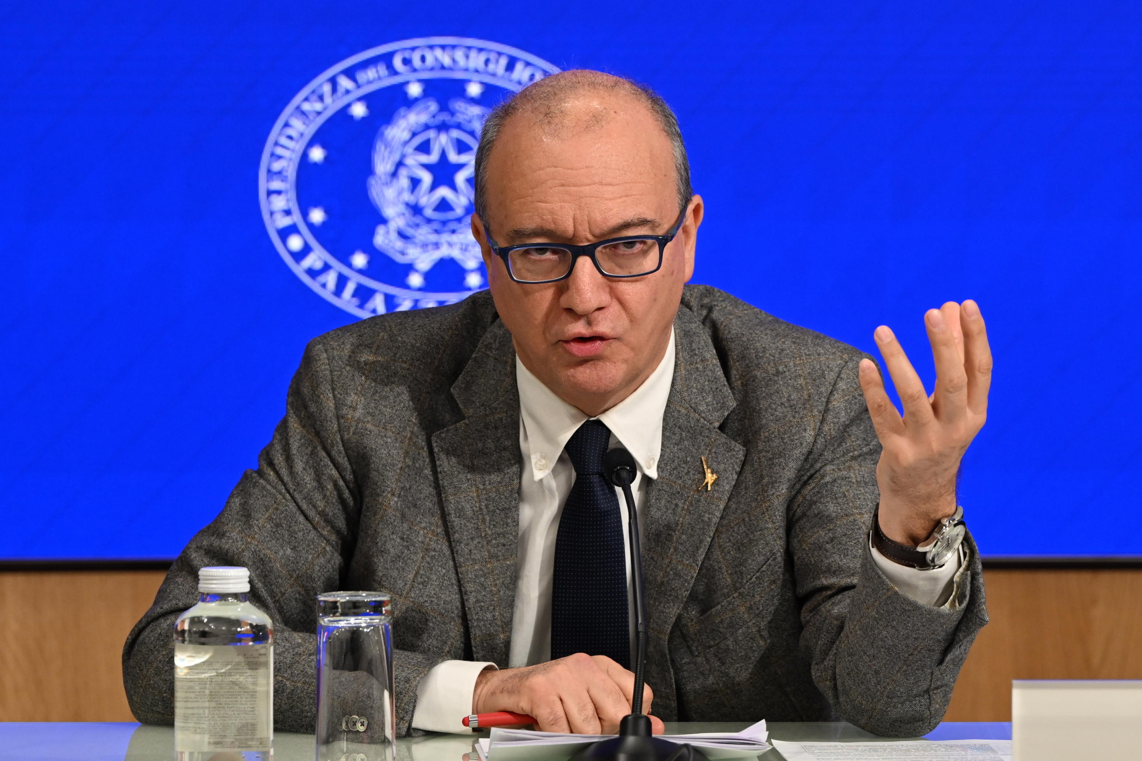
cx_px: 571
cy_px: 380
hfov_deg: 6.9
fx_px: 9516
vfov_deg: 4.6
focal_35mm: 300
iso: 1000
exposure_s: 1/250
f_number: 5
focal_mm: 200
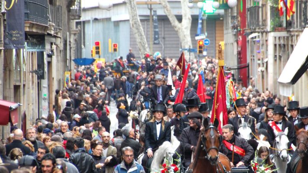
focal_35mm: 459
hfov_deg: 4.7
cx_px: 175
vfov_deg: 2.6
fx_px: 3749
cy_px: 108
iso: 400
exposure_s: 1/80
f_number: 5.6
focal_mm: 200
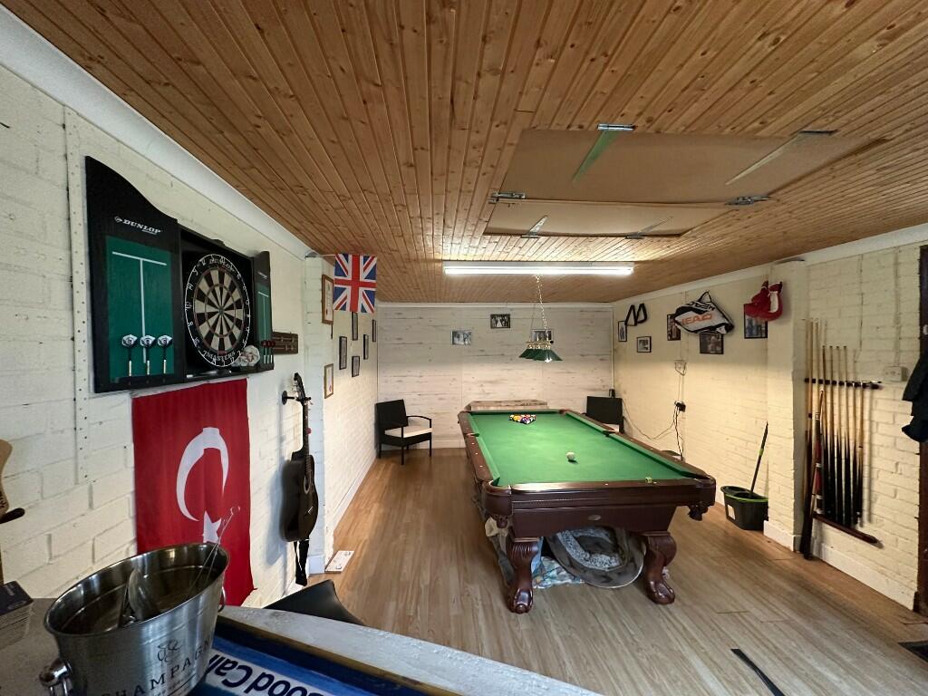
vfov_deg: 85.7
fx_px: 375
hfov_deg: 102.1
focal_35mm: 14
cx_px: 464
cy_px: 348
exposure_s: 1/50
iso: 400
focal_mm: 2.22
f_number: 2.2
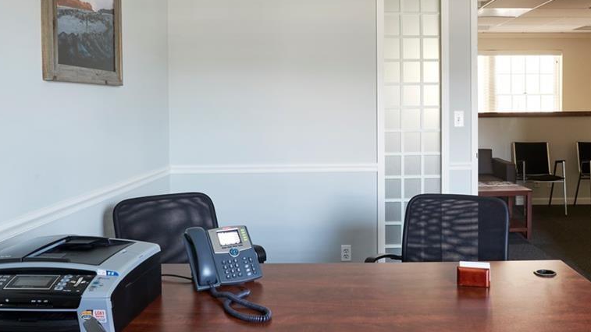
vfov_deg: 34.5
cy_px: 124
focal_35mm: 34
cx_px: 353
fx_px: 533
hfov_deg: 57.6
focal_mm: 24
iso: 400
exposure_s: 1/1.59
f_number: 10
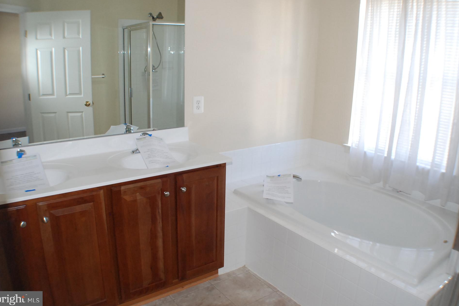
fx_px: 472
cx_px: 227
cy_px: 150
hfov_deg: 51.9
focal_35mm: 37
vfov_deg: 35.9
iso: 1000
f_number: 5
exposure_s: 1/60
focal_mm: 24
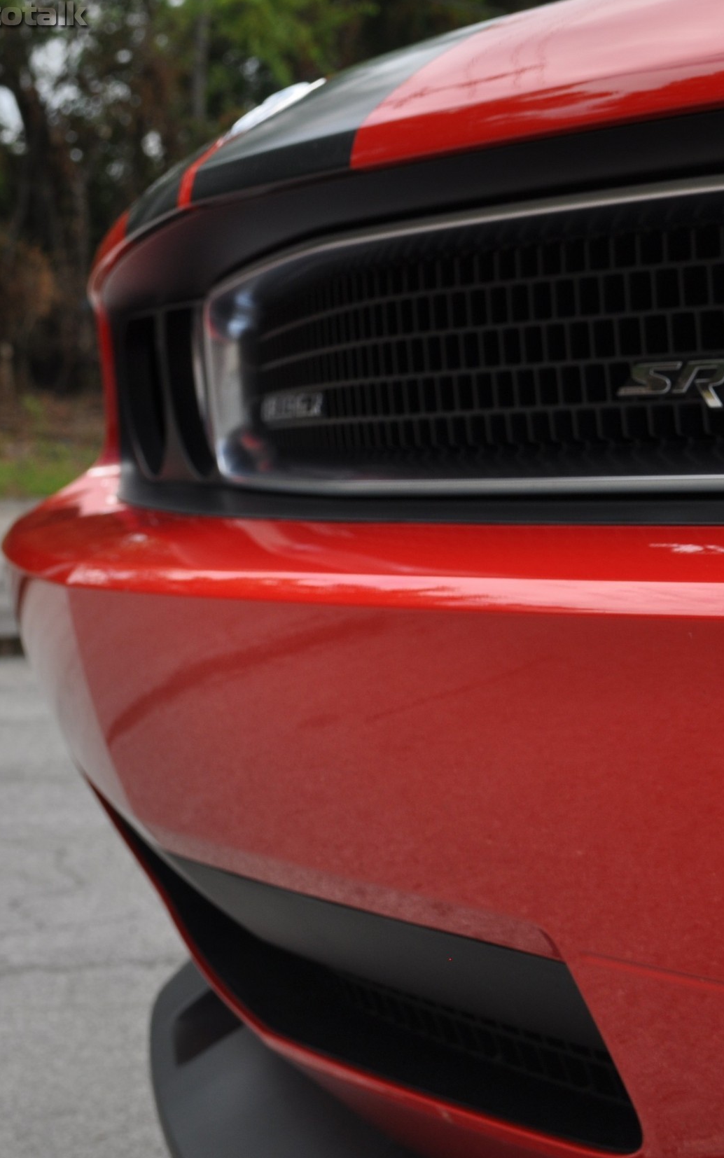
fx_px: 2549
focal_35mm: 81
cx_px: 807
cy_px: 579
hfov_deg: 15.7
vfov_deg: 25.6
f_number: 9
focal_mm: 35
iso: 200
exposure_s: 1/320
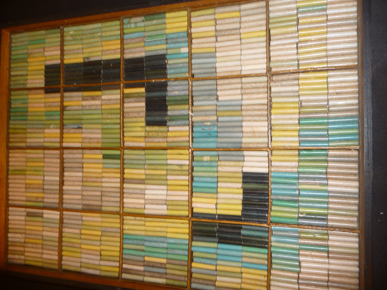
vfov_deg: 49.7
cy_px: 145
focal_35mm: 28
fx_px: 313
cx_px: 194
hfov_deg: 63.4
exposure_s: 1/30
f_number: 3.3
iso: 100
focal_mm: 4.7
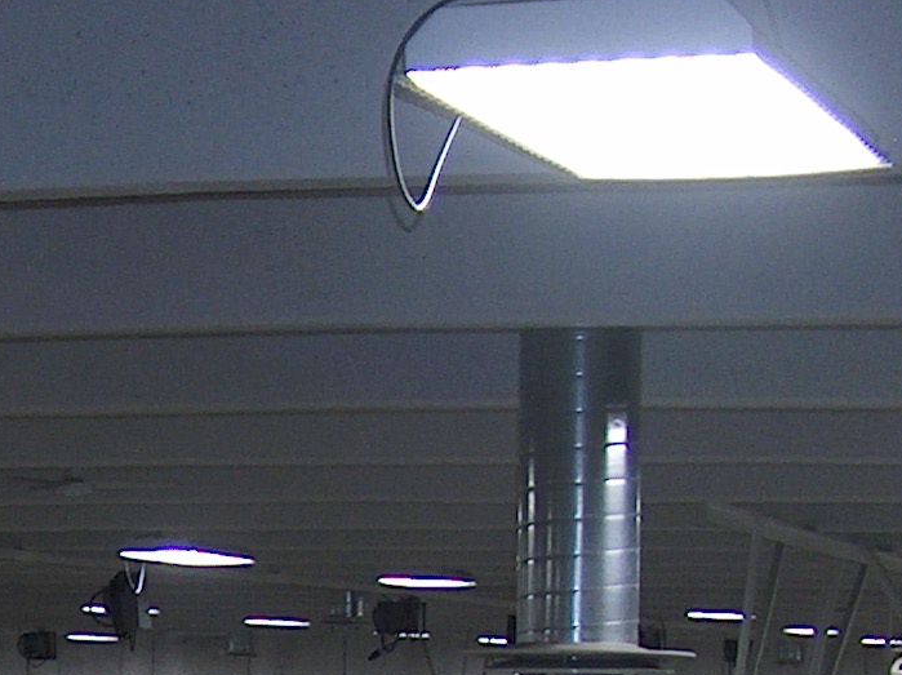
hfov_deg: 13.7
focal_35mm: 138
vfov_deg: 10.1
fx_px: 3593
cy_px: 1207
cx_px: -328
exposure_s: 1/60
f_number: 2.8
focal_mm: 7.6
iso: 133
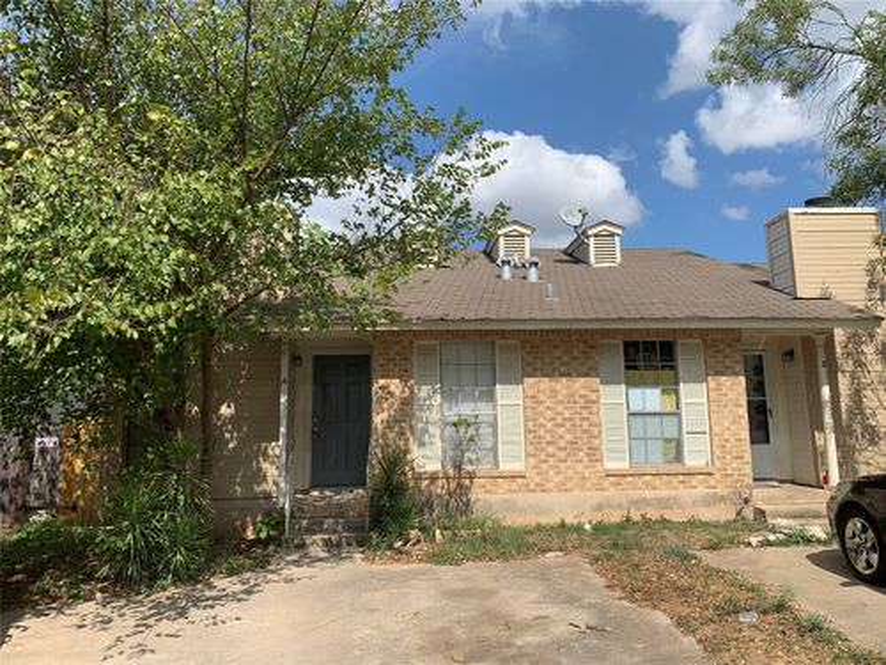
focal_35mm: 26
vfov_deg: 53.1
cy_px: 332
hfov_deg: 67.3
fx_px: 665
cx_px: 443
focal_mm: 4.25
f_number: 1.8
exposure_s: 1/2611
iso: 25
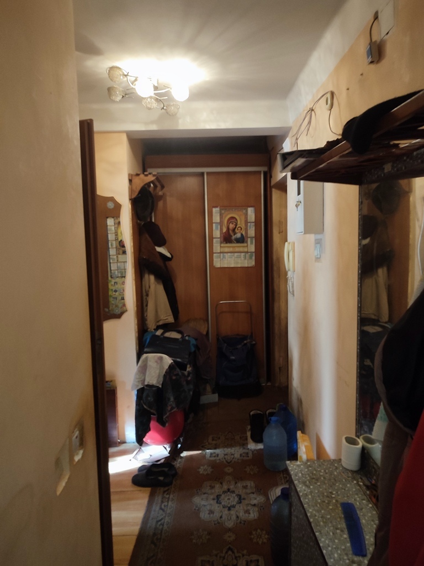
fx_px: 392
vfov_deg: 71.6
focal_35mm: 24
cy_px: 283
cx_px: 212
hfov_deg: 56.8
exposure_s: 1/20
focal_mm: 5.89
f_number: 1.89
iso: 654
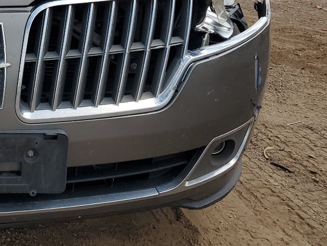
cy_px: 7
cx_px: -38
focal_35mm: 66
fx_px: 624
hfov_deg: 26.9
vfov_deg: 21.6
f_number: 1.5
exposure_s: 1/3333
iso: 50
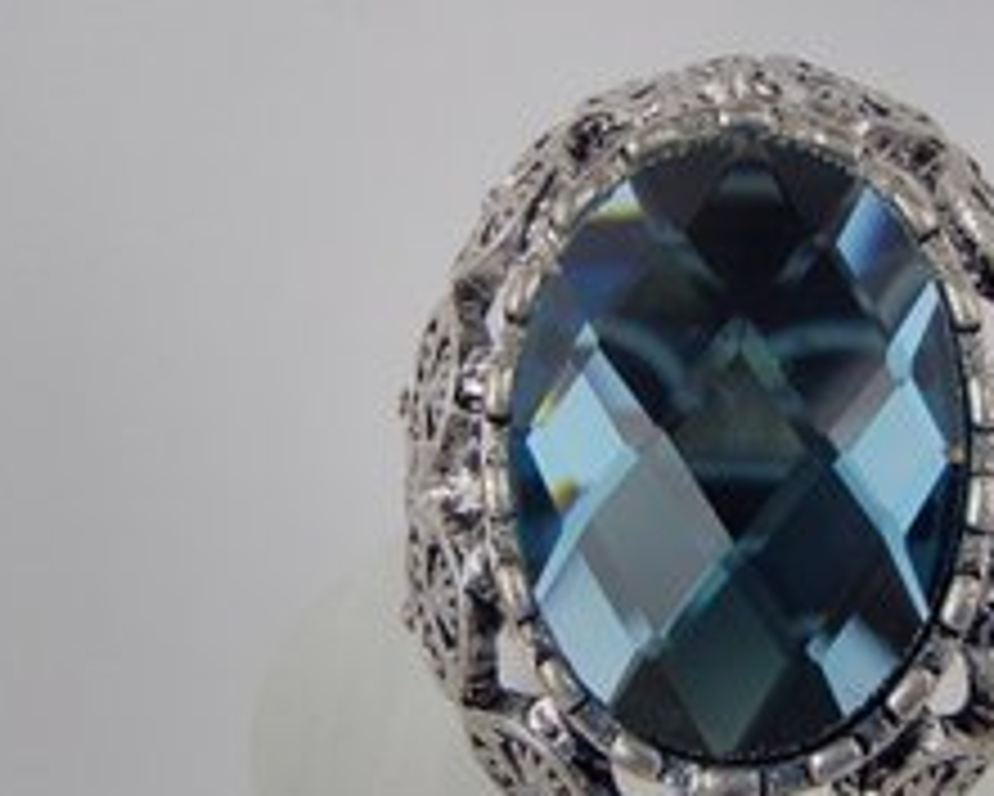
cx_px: 713
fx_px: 1648
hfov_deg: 33.1
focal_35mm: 56
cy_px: 465
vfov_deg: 27.1
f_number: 4.7
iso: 160
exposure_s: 1/160
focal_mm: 6.64
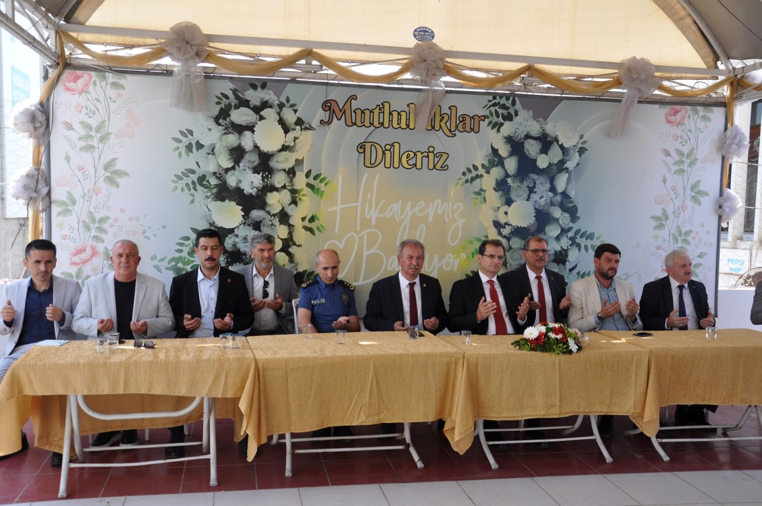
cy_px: 253
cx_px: 381
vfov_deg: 36.8
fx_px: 761
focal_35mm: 36
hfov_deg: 53.2
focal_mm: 24
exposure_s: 1/160
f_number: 6.3
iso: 200
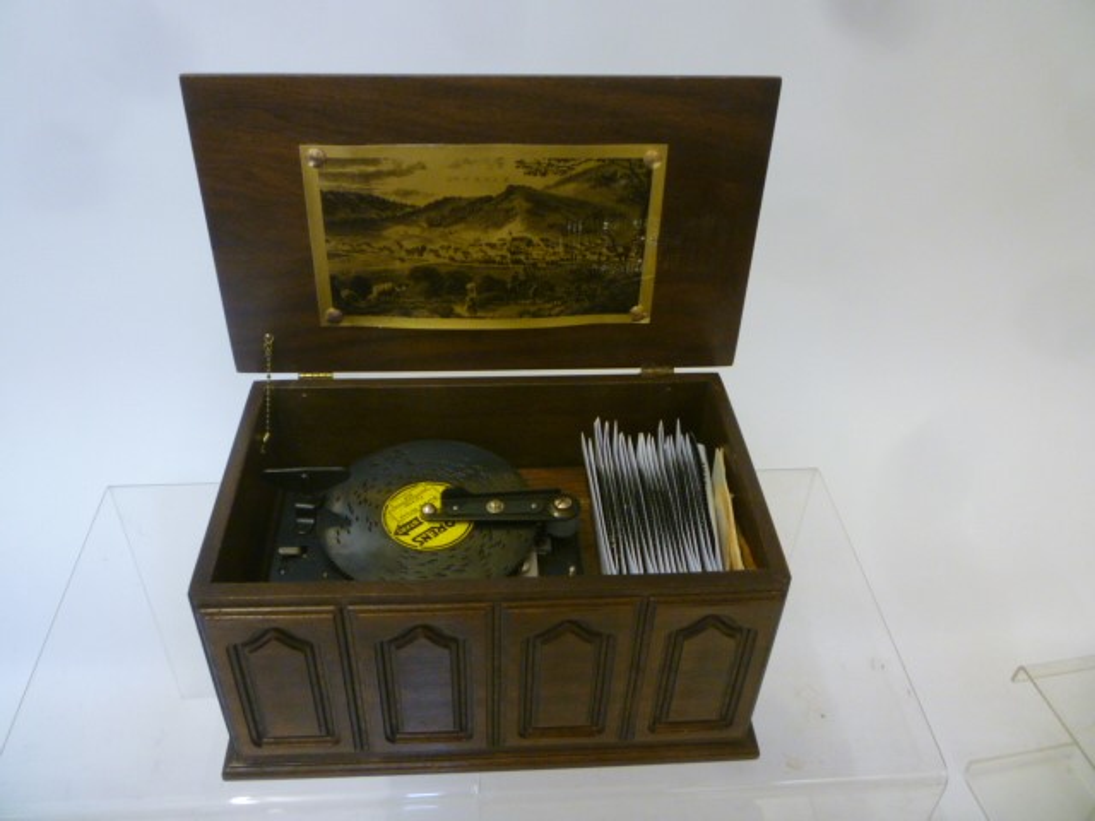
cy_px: 410
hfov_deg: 61.7
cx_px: 548
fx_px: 917
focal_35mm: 29
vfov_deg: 48.2
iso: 250
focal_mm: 5.2
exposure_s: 1/30
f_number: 3.3
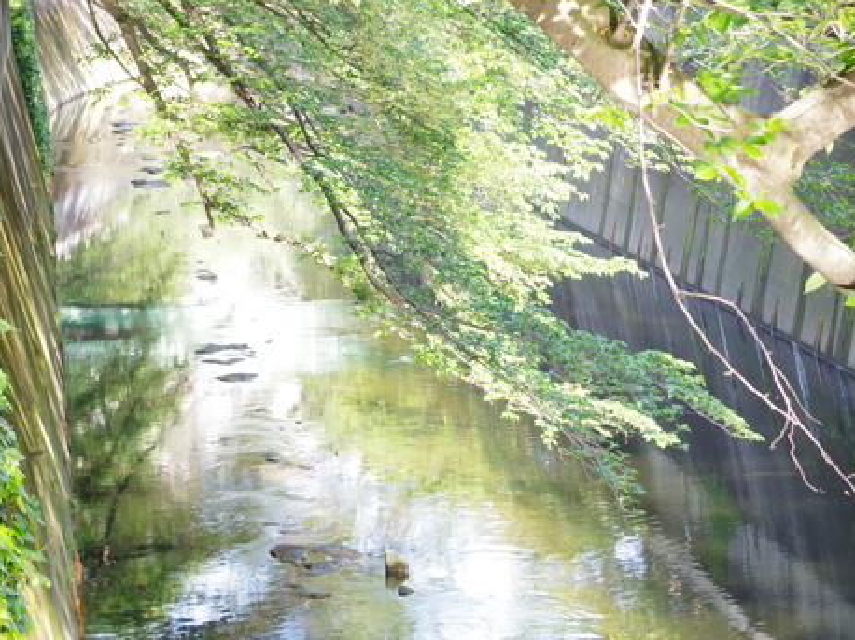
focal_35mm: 129
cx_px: 385
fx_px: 3185
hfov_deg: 15.3
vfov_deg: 11.4
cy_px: 142
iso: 400
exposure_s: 1/50
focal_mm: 40
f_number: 5.6
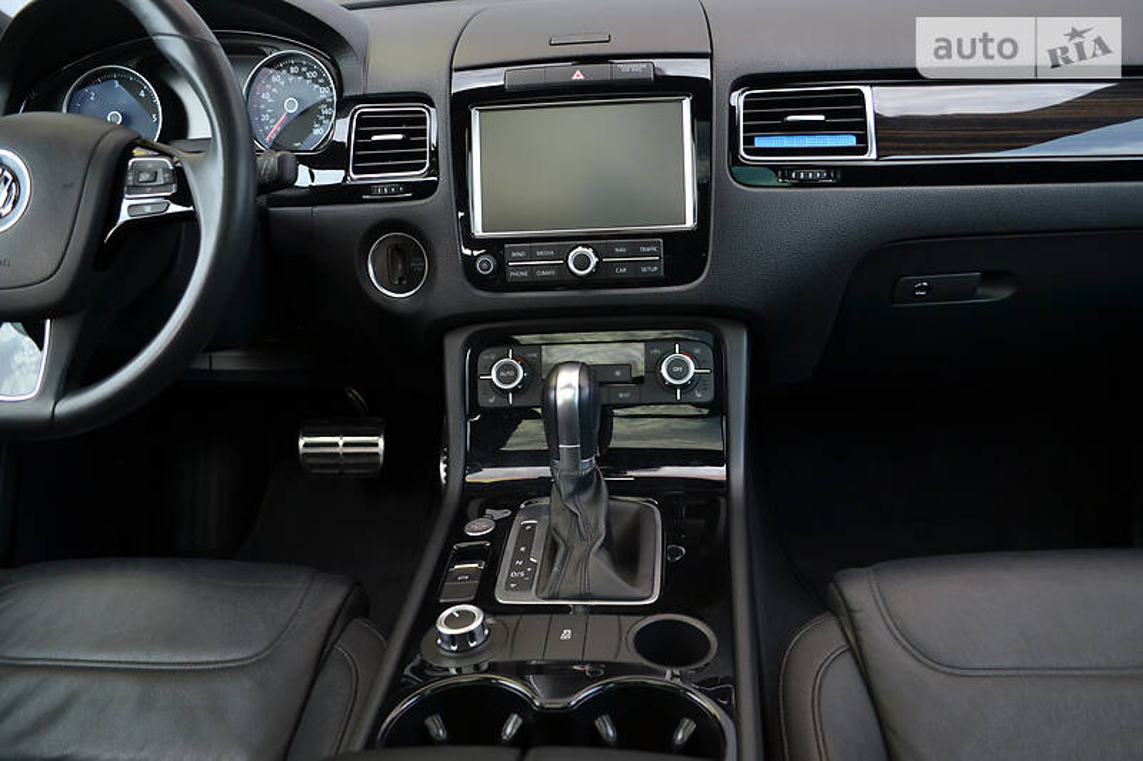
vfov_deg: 47.9
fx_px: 857
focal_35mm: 27
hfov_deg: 67.4
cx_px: 572
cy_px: 380
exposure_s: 1/250
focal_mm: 18
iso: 400
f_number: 3.5
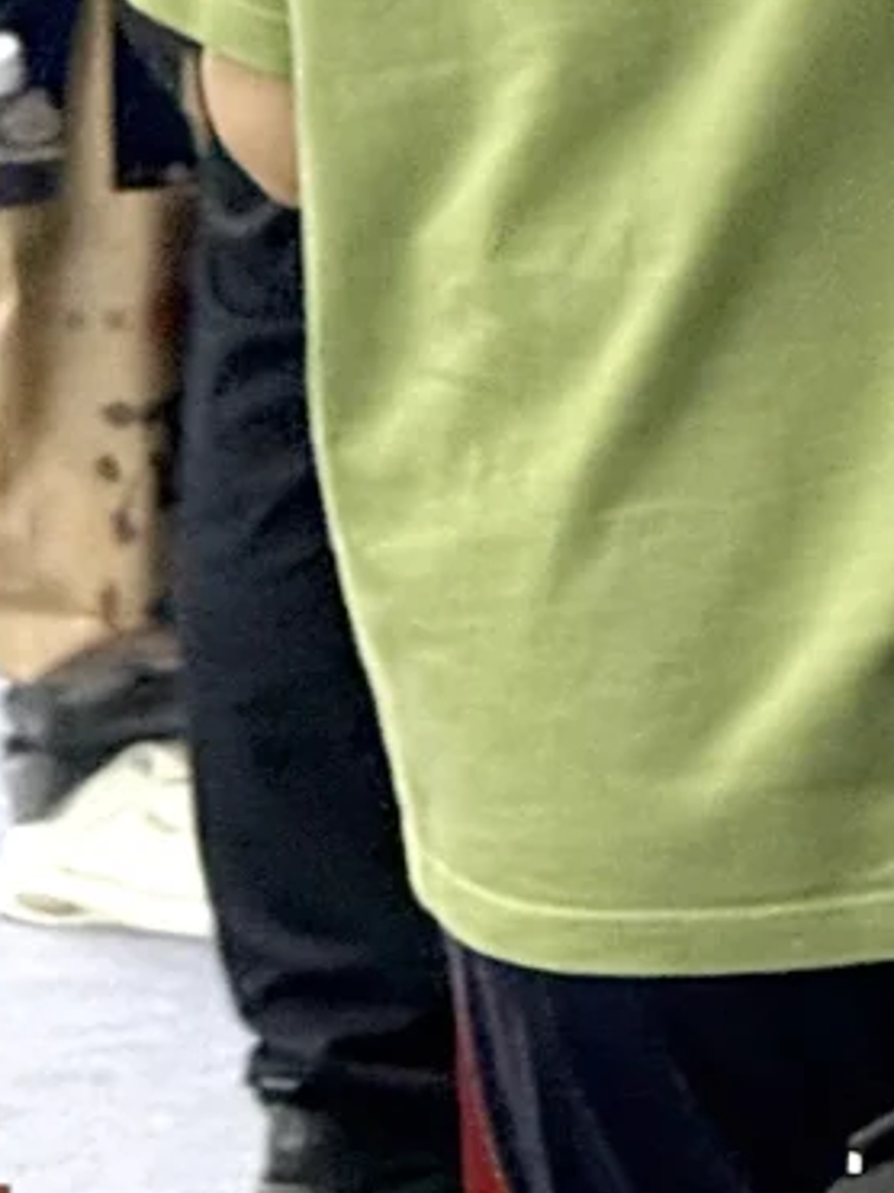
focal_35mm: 466
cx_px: 251
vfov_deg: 4.2
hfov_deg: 3.2
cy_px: 1910
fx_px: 16056
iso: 64
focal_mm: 15.66
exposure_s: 1/100
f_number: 2.8
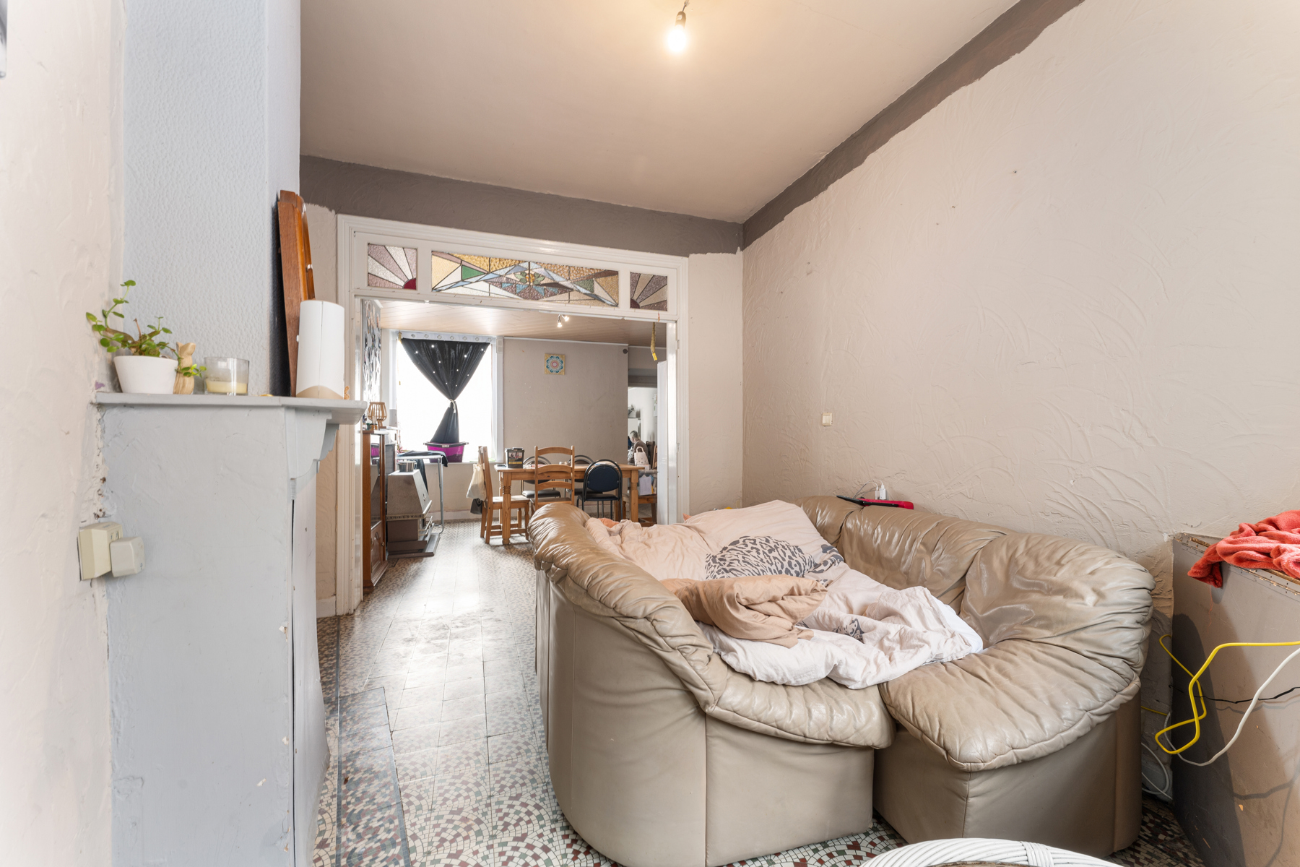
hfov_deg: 104.3
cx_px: 650
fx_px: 506
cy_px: 434
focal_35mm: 14
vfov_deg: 81.2
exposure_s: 1/3
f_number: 11
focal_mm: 14
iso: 250
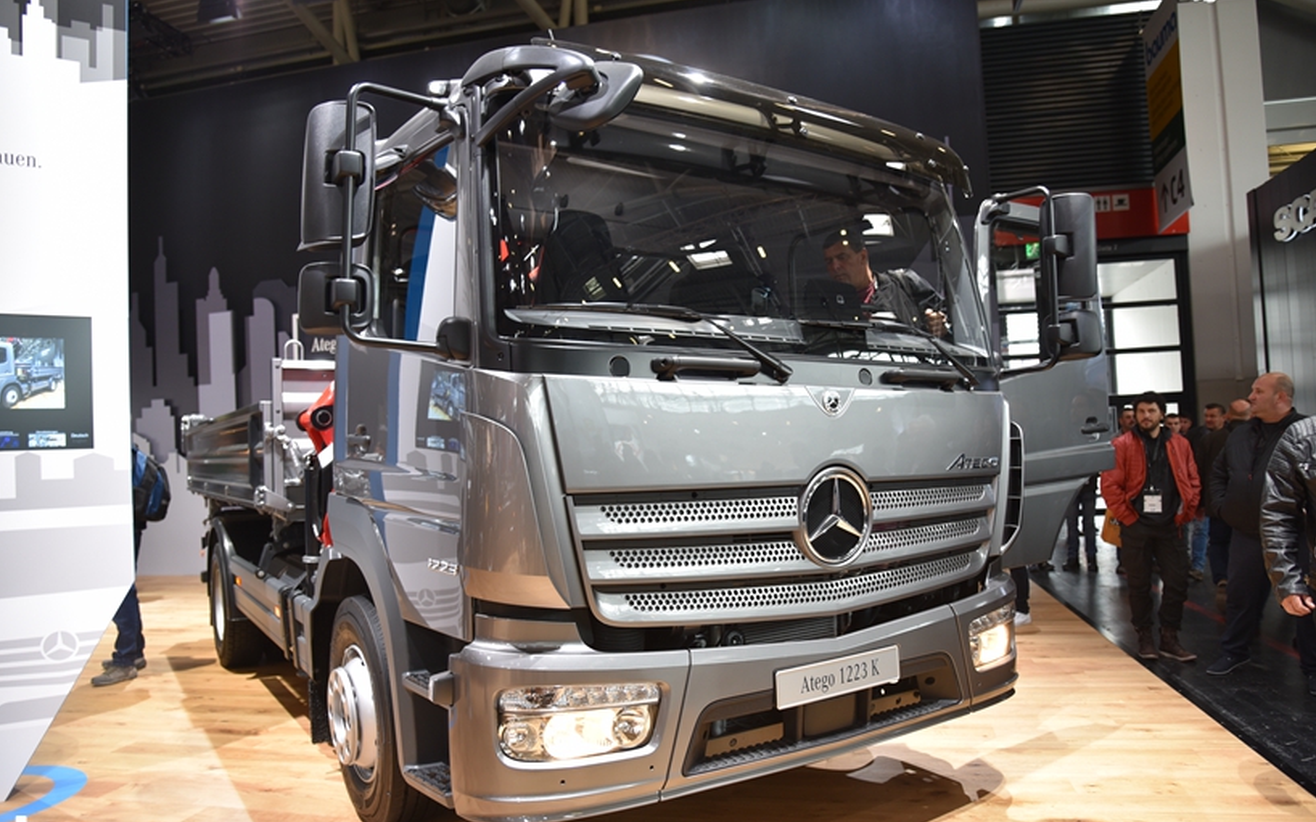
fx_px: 897
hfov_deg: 72.6
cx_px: 666
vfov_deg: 49.2
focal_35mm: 25
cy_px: 438
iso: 450
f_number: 4
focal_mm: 24
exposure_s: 1/60
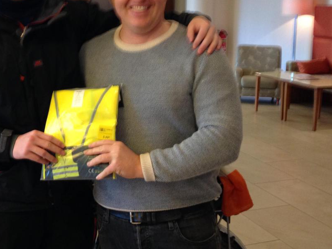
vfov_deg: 26.3
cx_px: 106
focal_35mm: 55
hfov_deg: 34.6
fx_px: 528
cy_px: 66
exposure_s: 1/20
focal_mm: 4.12
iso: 160
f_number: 2.4
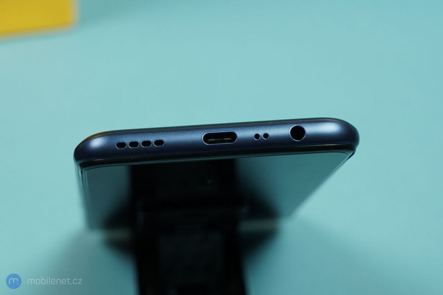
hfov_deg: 28.9
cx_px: 222
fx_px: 861
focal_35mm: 70
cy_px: 148
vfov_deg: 19.4
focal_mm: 70
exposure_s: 1/160
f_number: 6.3
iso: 1250
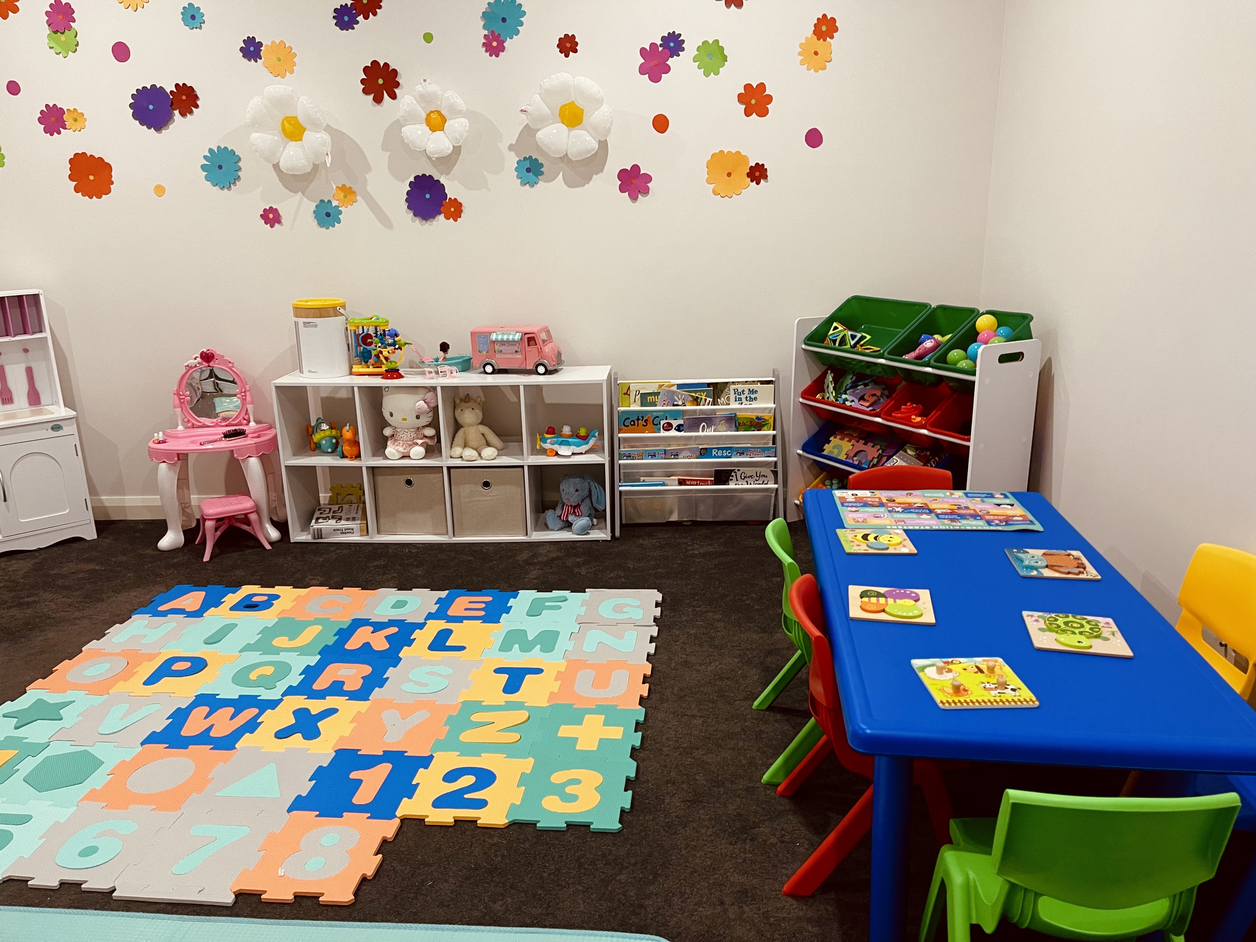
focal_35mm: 25
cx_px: 628
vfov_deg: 54.9
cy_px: 471
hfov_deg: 69.4
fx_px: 907
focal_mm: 5.1
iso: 125
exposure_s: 1/50
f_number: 1.6
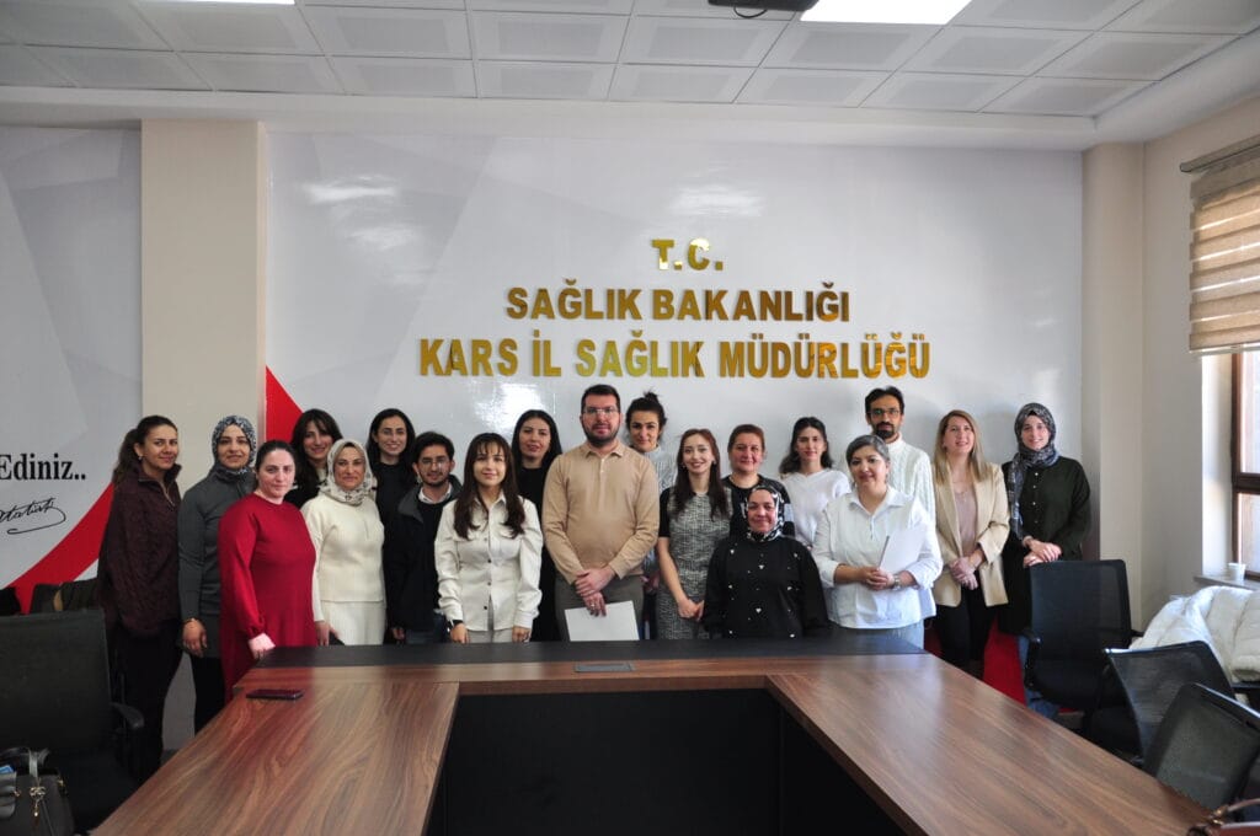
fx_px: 1154
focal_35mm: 33
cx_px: 630
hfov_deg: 57.3
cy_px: 418
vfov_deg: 39.9
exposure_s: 1/100
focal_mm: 22
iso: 400
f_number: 3.5
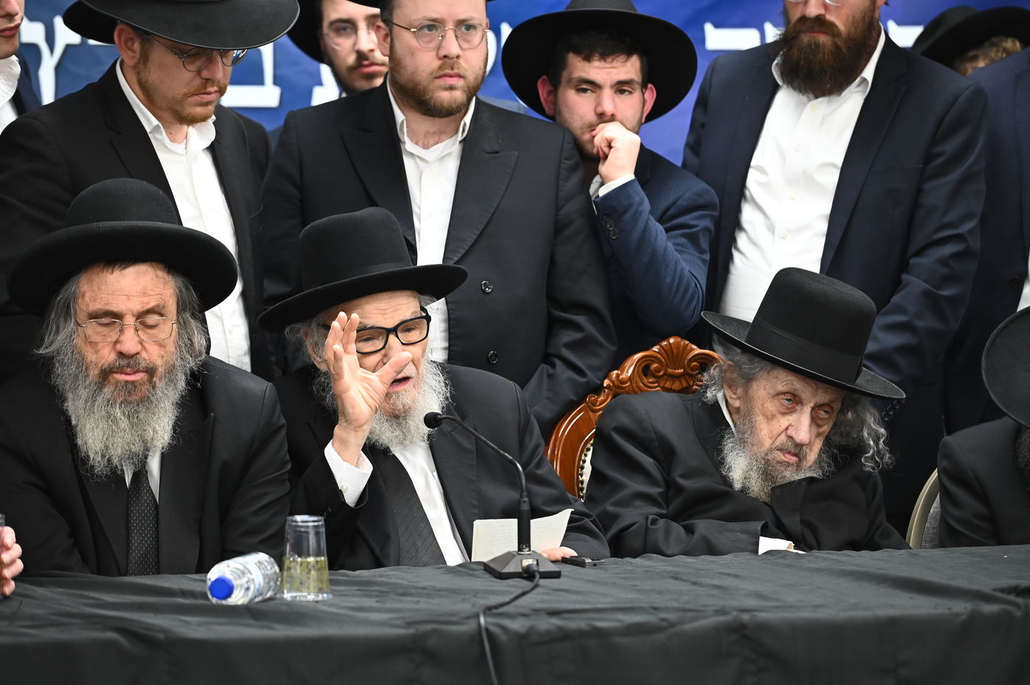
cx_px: 515
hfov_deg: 11.8
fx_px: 5004
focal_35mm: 175
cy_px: 342
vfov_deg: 7.8
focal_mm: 175
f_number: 5
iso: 2000
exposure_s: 1/160
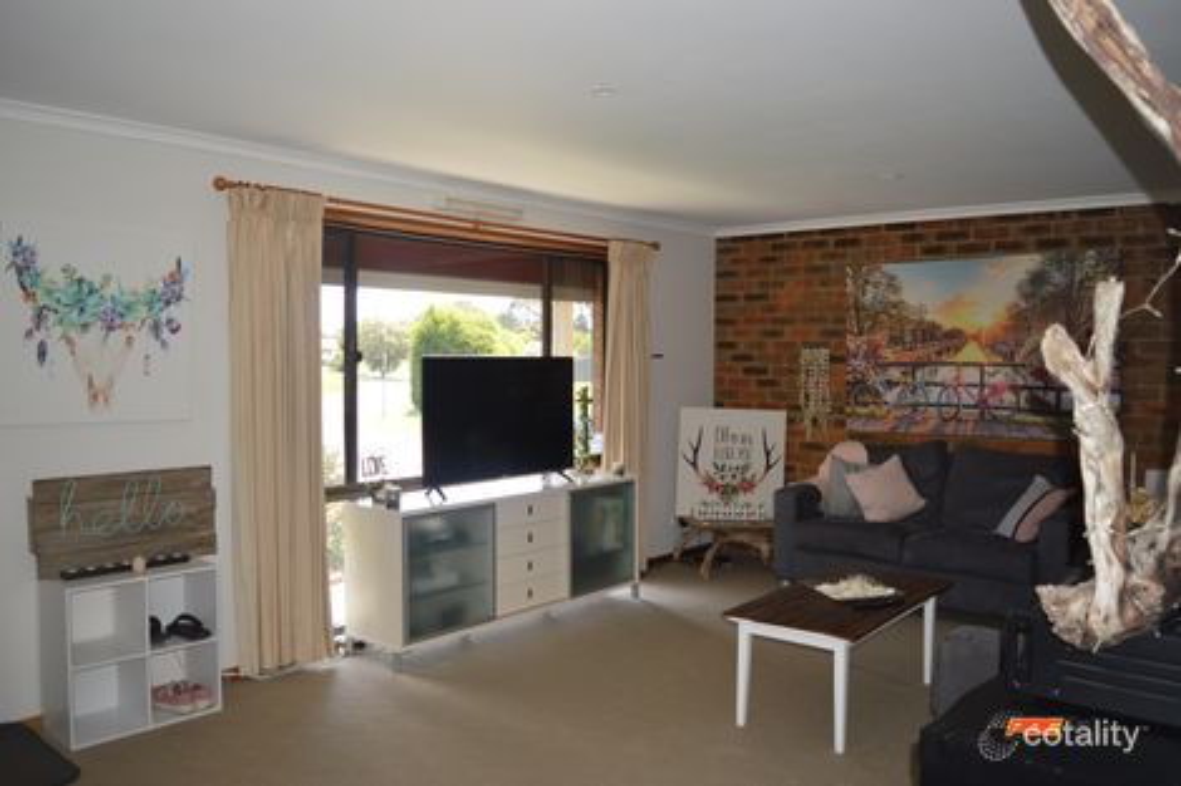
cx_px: 590
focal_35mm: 27
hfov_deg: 67.4
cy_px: 393
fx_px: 885
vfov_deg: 47.9
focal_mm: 18
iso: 125
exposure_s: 1/125
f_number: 4
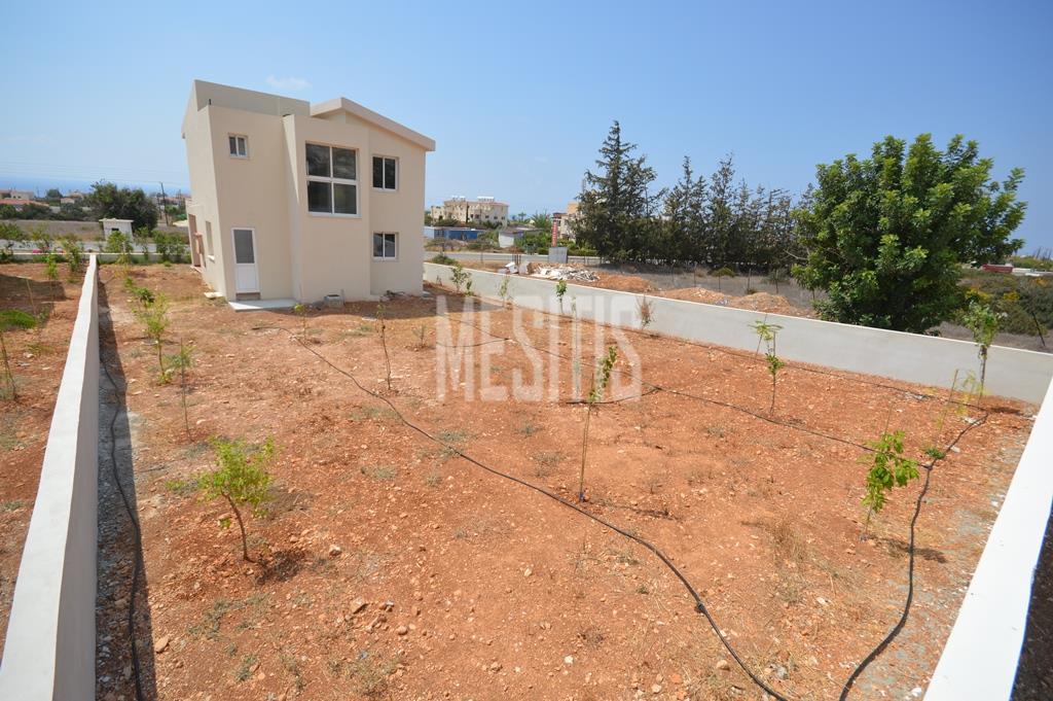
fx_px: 482
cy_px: 350
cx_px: 526
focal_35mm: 16
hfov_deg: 95.0
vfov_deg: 72.0
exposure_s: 1/320
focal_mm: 11
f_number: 9
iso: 100
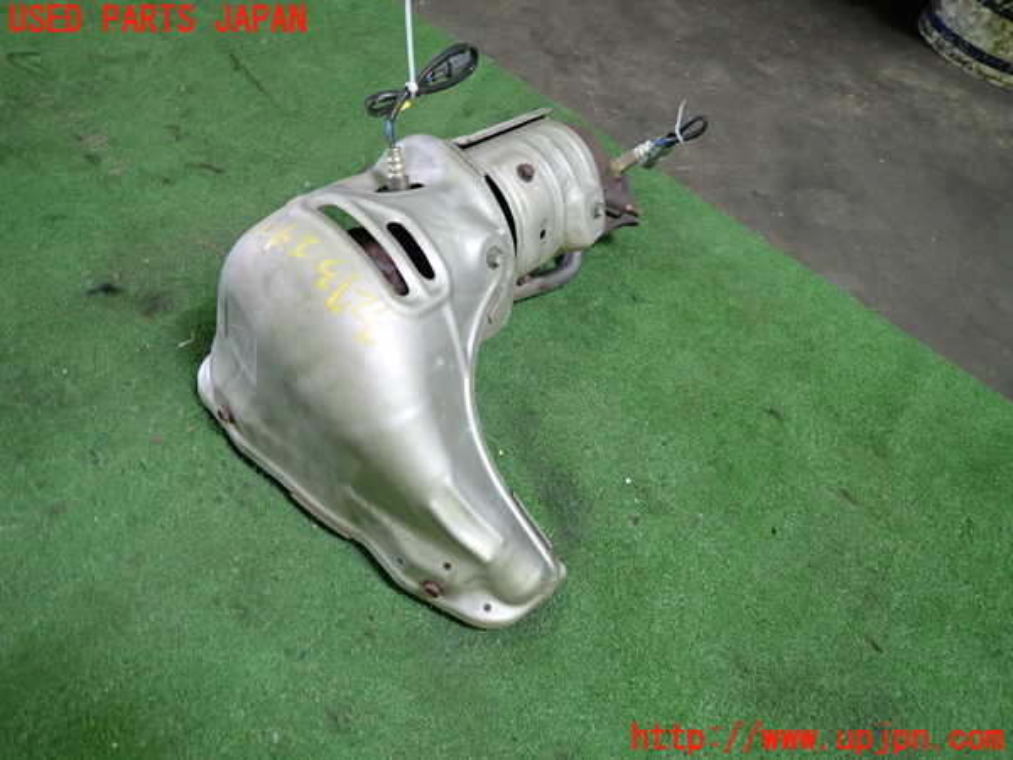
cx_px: 506
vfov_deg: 54.9
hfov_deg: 69.4
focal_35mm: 25
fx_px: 732
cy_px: 380
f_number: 2
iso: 320
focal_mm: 4.5
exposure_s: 1/30
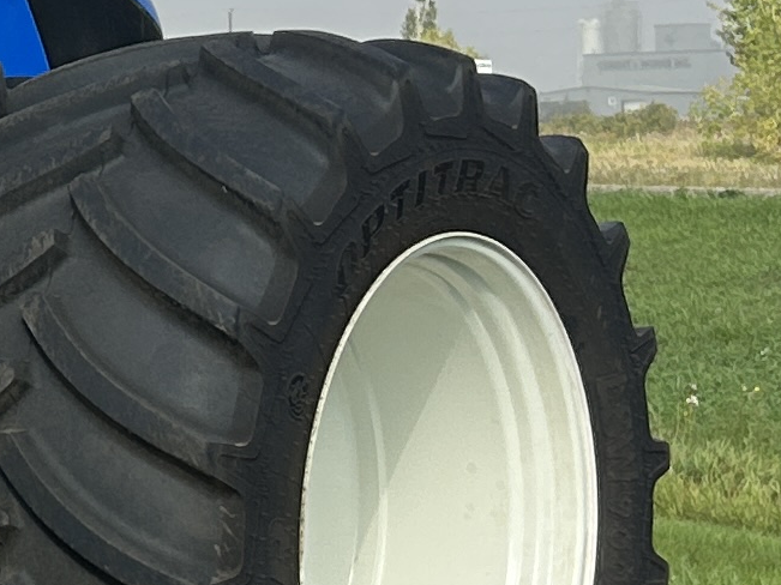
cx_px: -1050
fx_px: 3632
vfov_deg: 9.2
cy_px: 133
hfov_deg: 10.6
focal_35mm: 161
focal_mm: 5.7
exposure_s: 1/3571
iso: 50
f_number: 1.5
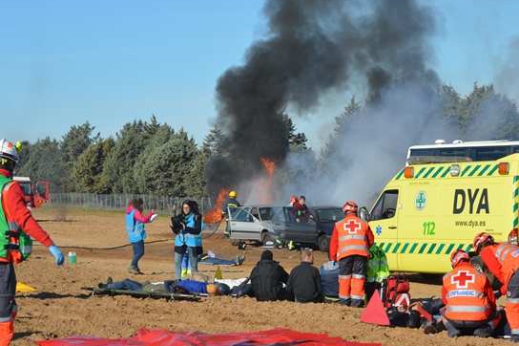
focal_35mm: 111
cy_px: 187
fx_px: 1594
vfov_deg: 12.4
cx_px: 287
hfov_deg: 18.5
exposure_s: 1/320
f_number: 9
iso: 100
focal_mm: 55
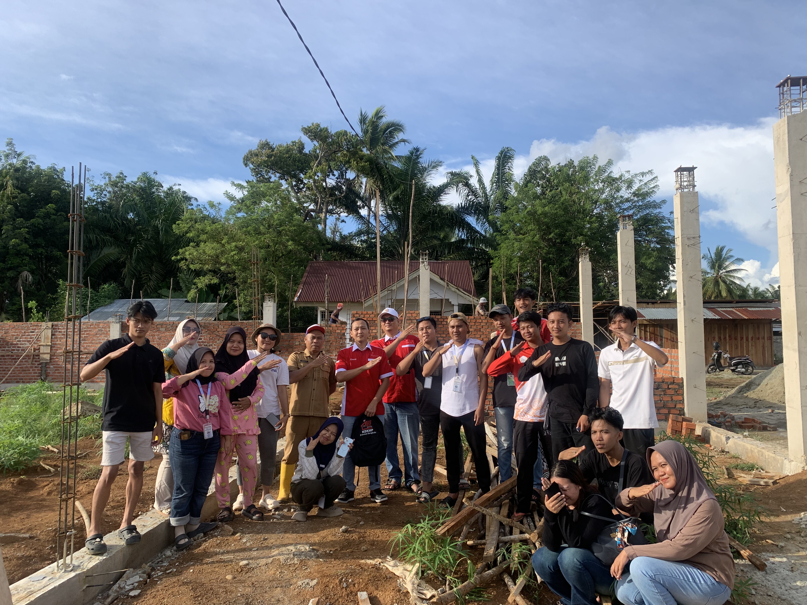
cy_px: 302
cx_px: 404
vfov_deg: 53.1
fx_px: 606
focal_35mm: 26
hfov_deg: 67.3
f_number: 1.8
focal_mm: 4.25
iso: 25
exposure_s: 1/1350
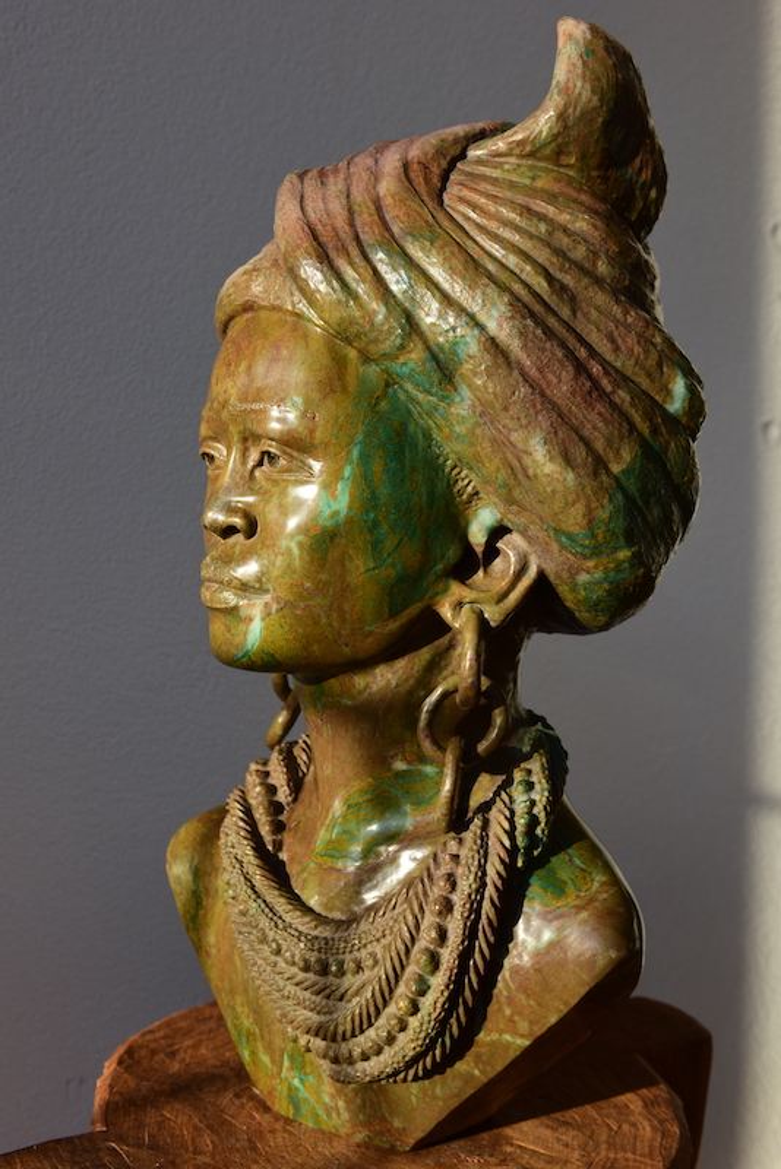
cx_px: 390
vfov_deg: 48.4
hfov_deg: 33.4
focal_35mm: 40
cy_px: 584
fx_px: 1300
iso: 100
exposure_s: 1/80
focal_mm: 40
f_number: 8
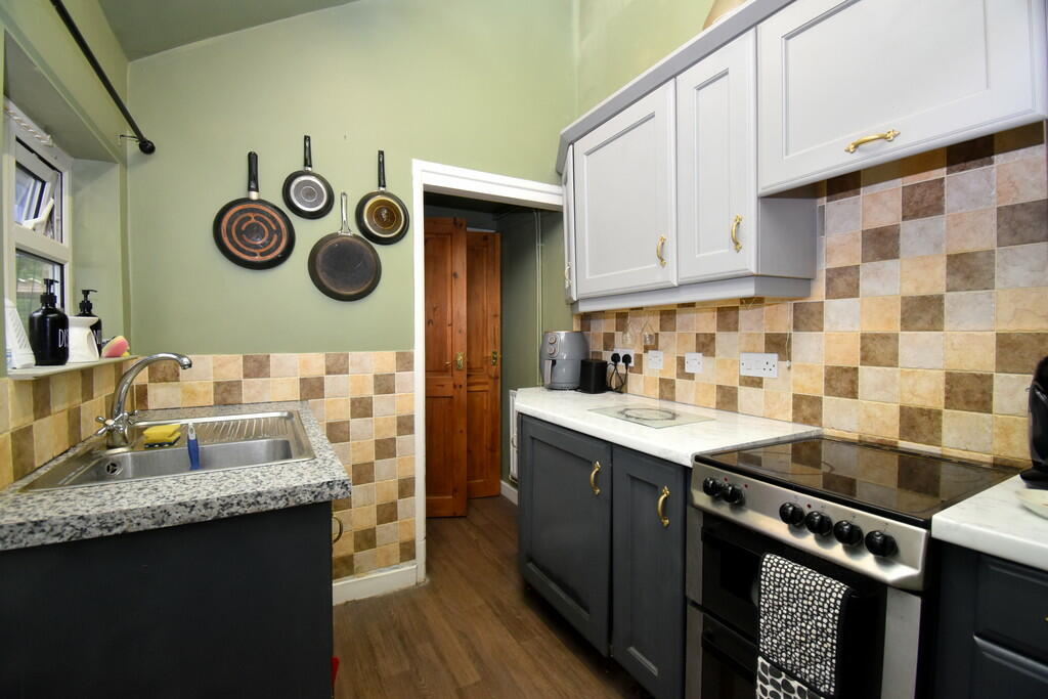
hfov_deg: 100.4
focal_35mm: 15
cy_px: 350
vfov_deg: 77.3
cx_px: 524
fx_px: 437
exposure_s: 1/125
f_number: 4.5
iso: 800
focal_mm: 10
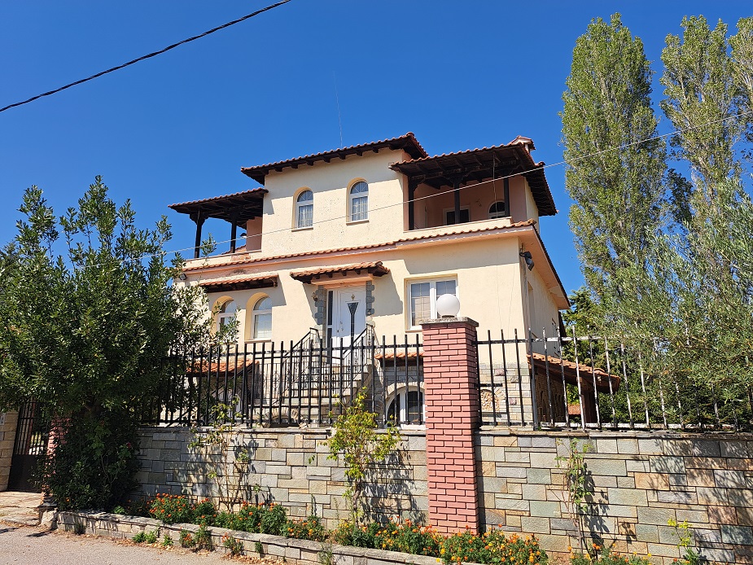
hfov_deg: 71.6
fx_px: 522
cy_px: 282
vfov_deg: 56.8
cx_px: 376
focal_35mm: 24
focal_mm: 5.23
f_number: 1.8
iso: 50
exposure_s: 1/1513
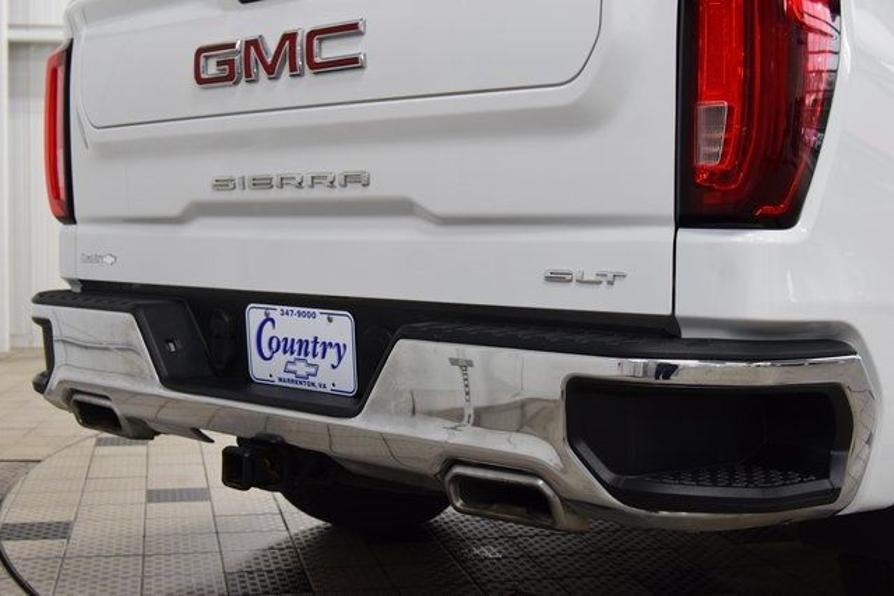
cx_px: 447
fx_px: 1192
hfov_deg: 41.1
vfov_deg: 28.1
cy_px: 298
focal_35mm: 48
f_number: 5.6
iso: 1600
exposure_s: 1/60
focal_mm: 32
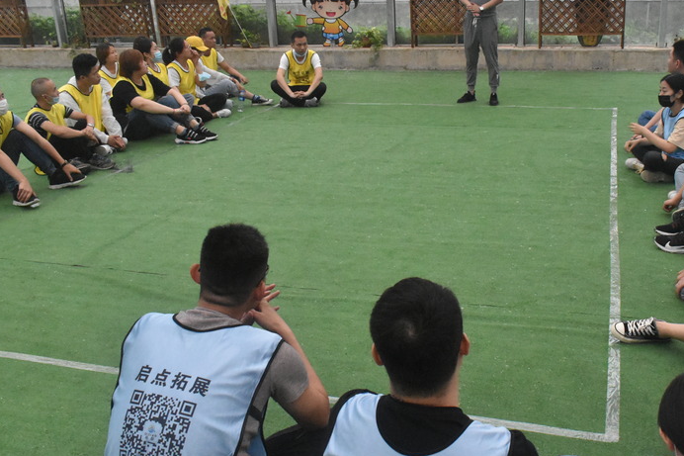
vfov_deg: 34.2
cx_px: 407
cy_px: 235
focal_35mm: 39
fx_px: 741
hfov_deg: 49.3
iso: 6400
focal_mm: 18
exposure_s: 1/400
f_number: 10
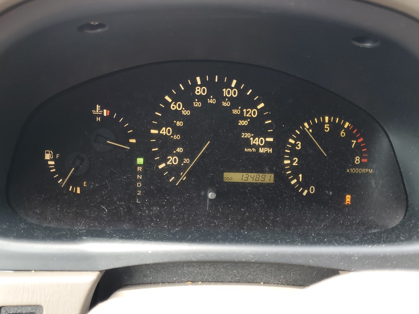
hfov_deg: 63.4
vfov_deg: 49.7
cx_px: 205
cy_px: 148
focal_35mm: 28
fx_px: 339
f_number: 1.5
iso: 57
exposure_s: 1/60.2
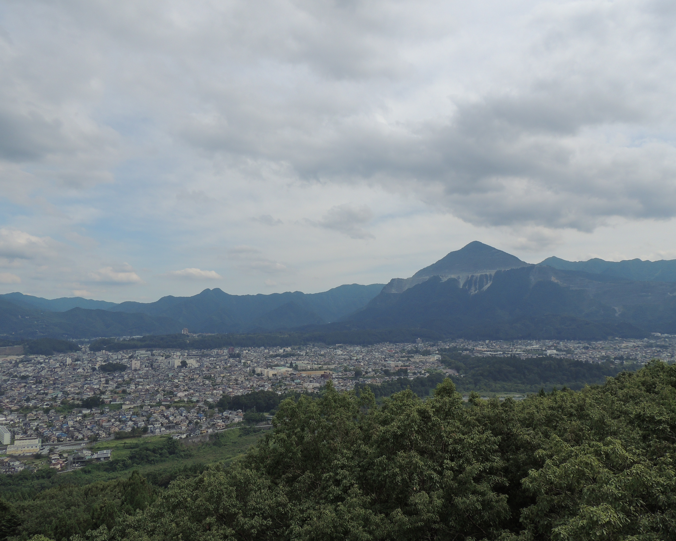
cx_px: 355
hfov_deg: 66.0
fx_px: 520
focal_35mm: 26
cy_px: 281
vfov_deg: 54.9
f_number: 3.3
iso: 100
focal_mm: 4.3
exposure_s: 1/1600
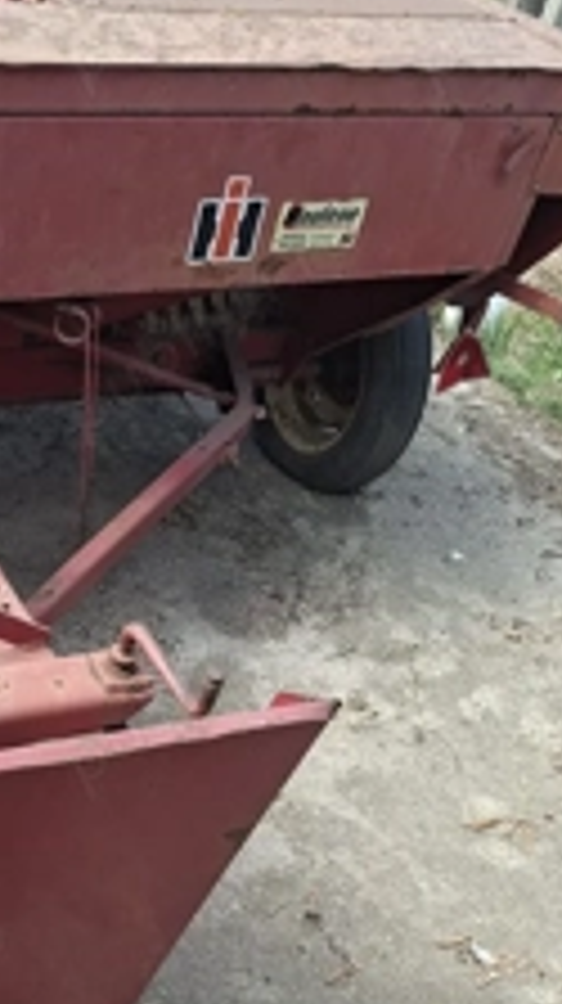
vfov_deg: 44.3
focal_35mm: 45
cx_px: -49
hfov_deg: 24.7
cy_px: 729
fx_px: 1195
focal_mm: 5.54
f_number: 1.8
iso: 50
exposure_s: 1/323
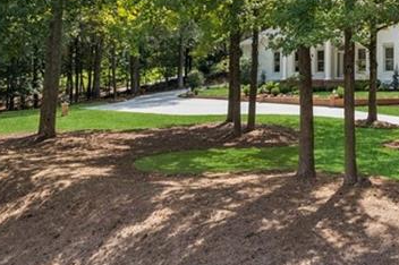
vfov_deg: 21.0
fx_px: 709
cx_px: 407
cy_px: 61
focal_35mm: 64
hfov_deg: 29.2
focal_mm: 8.38
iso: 100
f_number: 2.8
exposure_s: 1/500
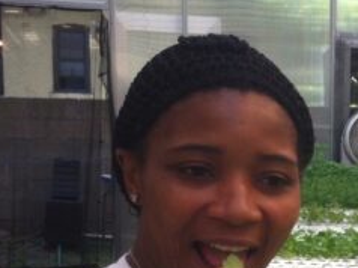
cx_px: 372
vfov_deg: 12.9
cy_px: 286
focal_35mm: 113
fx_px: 1167
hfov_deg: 17.0
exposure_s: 1/123
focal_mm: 3.85
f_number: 2.8
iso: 80
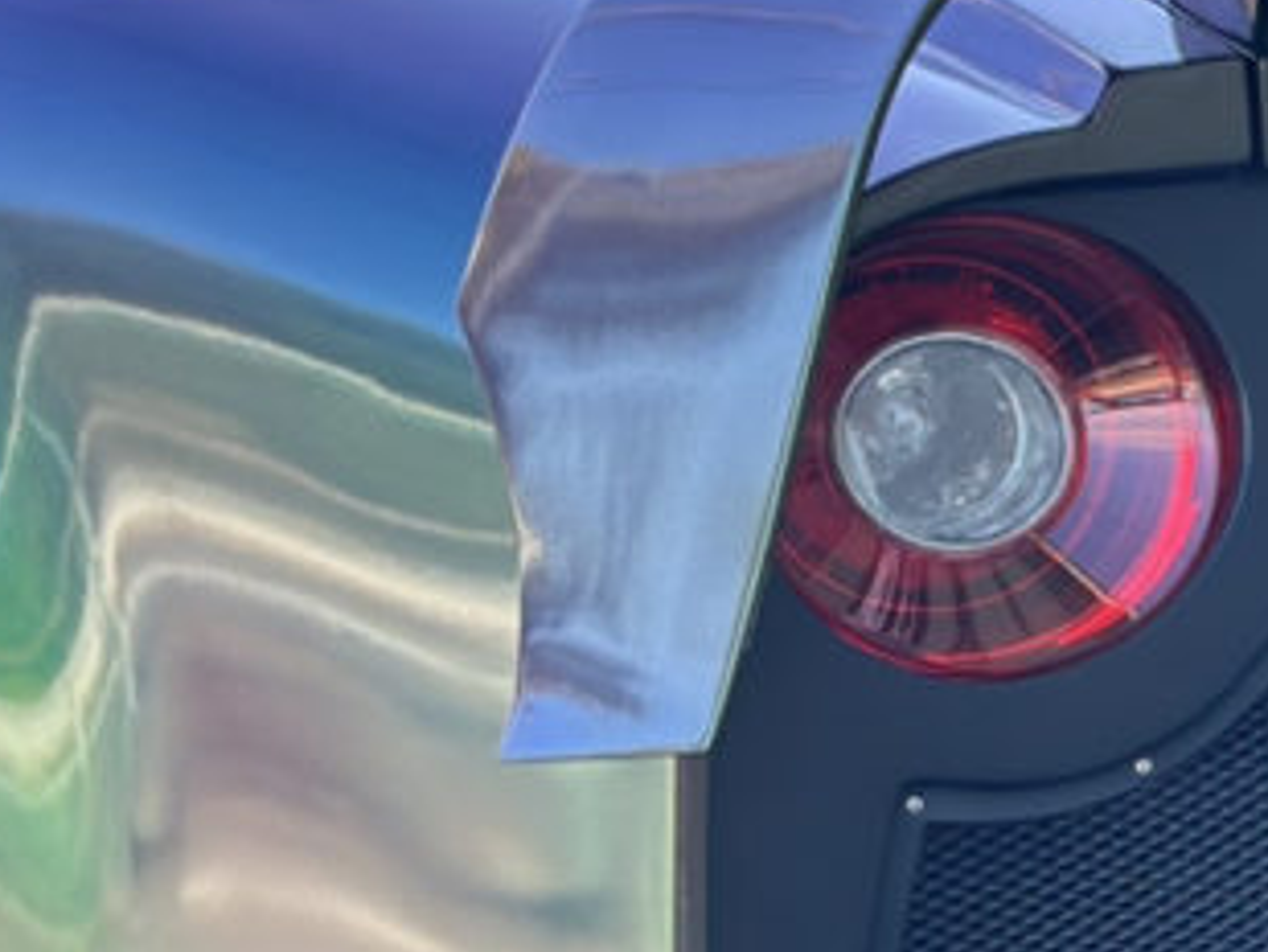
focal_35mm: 159
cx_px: 1879
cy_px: 628
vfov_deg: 9.3
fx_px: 5827
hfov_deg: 11.9
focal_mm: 6.86
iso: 80
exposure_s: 1/414
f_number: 1.78
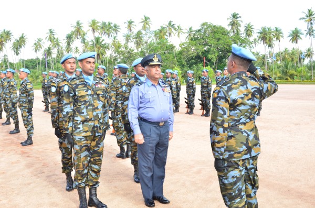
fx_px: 340
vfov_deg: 34.0
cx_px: 158
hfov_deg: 49.7
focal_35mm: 39
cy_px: 104
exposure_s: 1/100
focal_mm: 26
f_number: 7.1
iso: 200
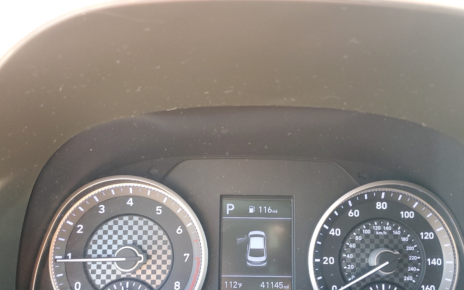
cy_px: 207
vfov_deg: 37.6
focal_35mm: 33
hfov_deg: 58.1
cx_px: 244
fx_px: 417
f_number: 1.5
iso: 130
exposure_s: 1/60.2
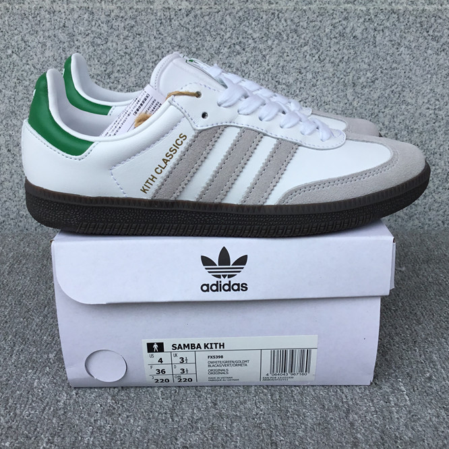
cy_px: 226
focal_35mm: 37
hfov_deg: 44.9
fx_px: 543
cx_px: 228
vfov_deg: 44.9
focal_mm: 3.3
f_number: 2.4
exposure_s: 1/443
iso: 25
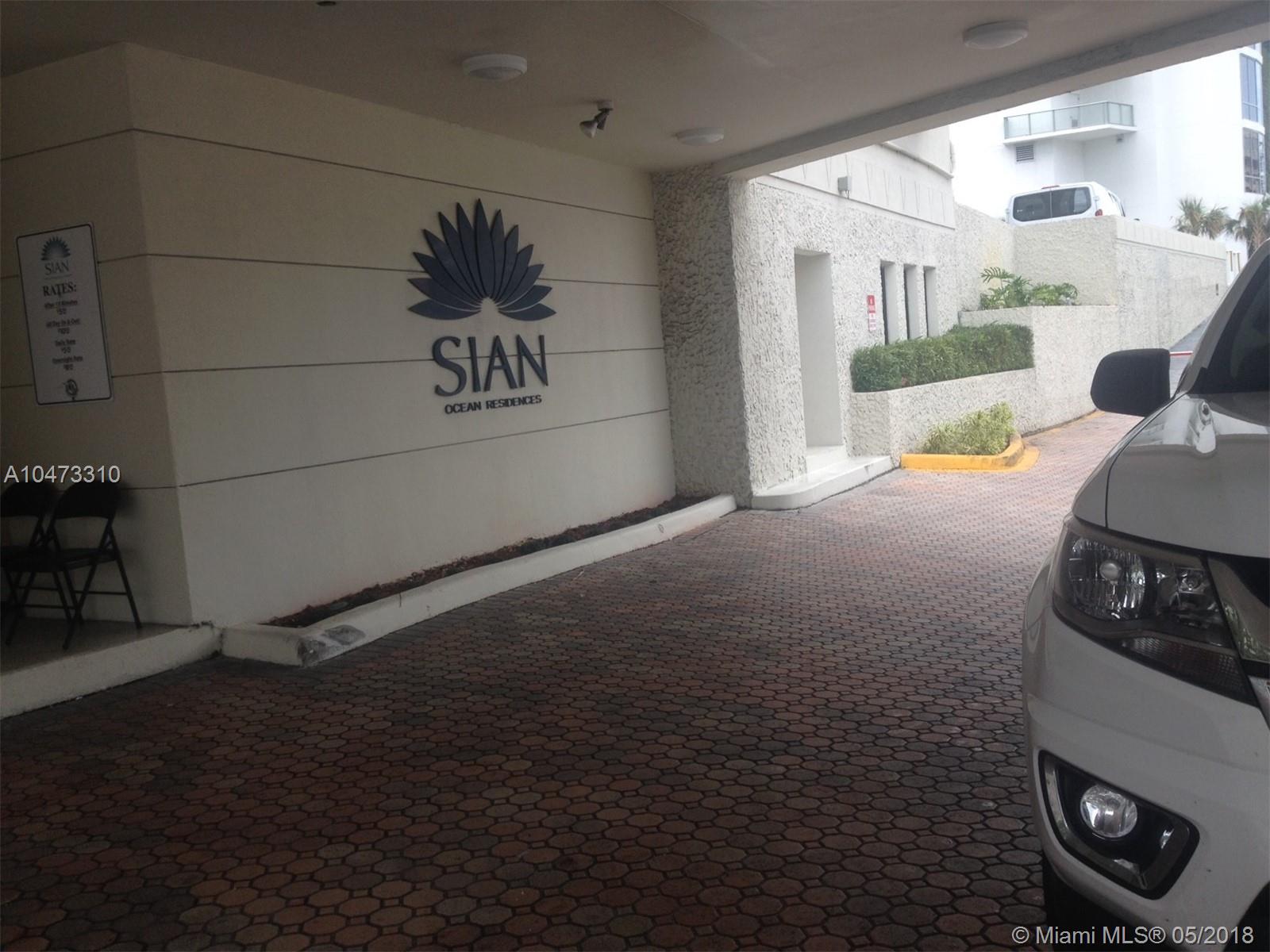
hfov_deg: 52.6
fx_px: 1284
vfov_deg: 40.7
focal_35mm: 35
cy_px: 476
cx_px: 635
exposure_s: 1/403
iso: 50
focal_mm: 4.28
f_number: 2.4
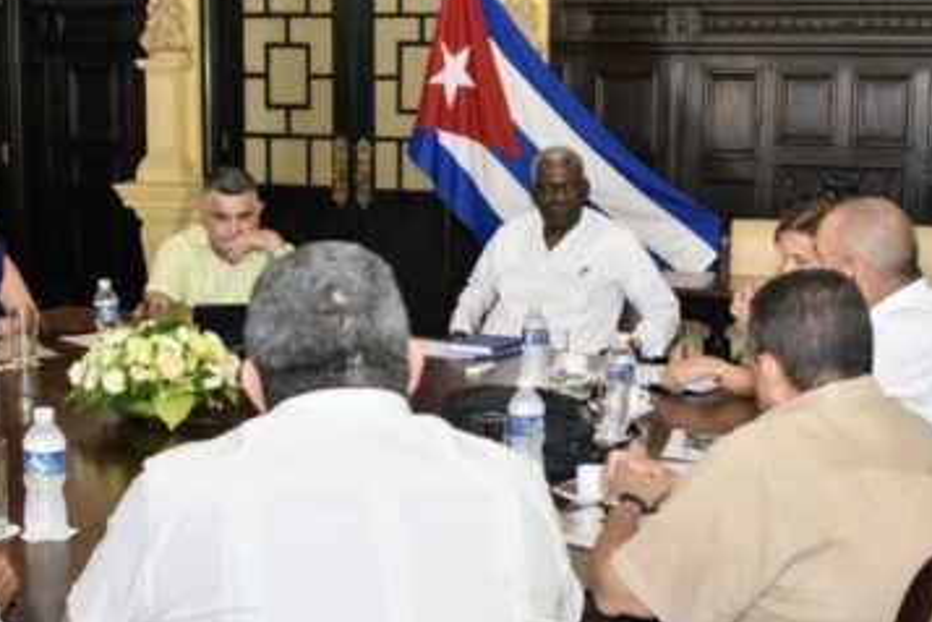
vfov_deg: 28.1
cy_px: 314
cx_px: 473
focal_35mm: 48
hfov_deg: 41.1
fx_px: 1243
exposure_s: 1/60
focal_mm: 28
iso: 640
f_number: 3.5
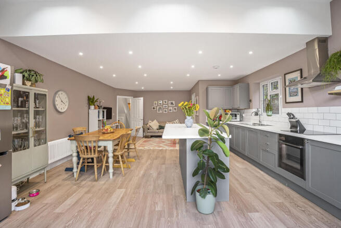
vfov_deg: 73.8
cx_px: 170
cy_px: 114
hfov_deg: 96.7
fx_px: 152
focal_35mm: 16
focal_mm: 16
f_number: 8
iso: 400
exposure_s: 1/25
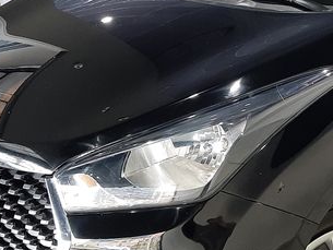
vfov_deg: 21.3
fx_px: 664
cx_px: 286
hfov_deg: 27.3
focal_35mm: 69
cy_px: 97
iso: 200
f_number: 1.7
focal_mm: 3.93
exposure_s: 1/60
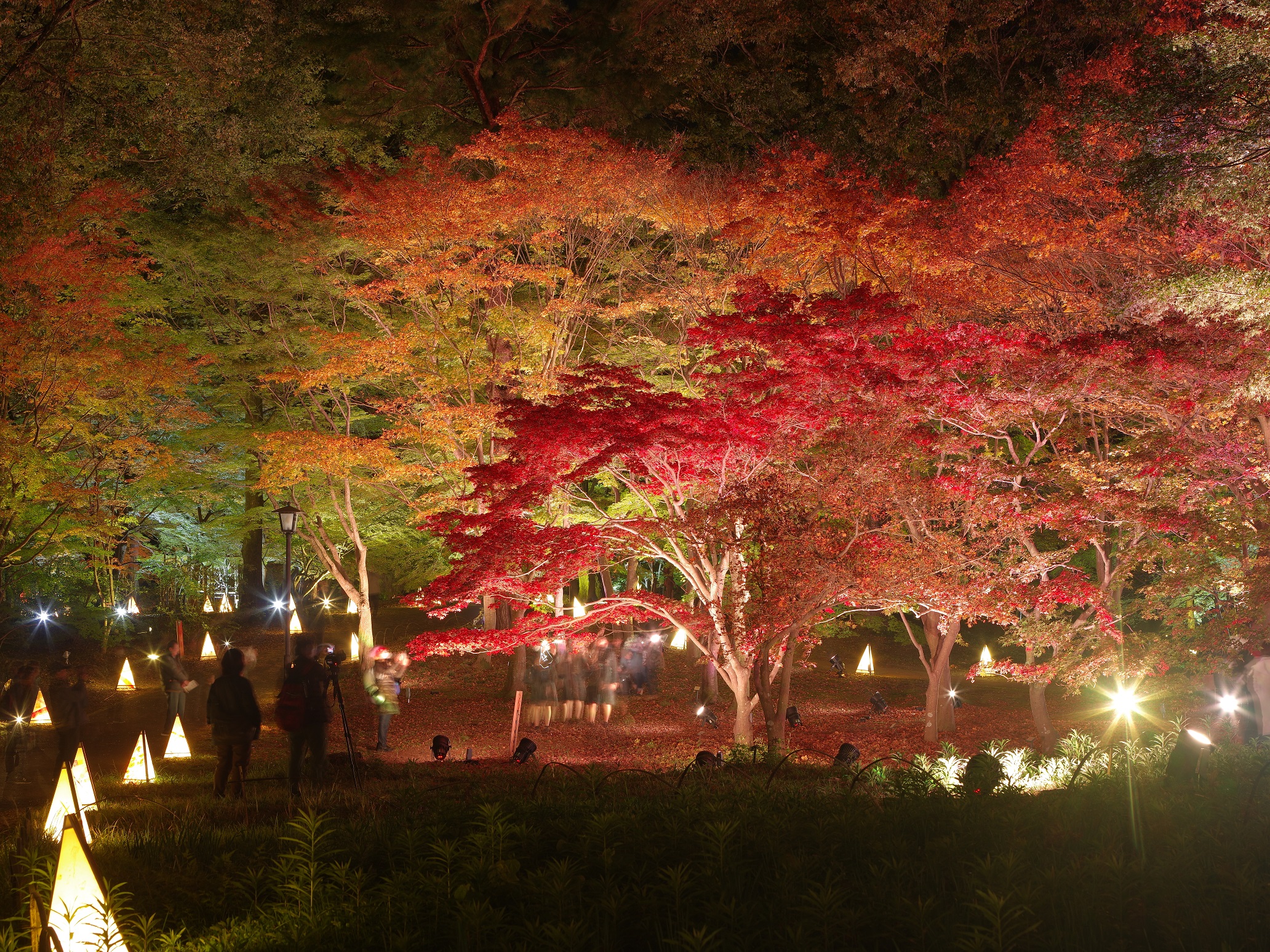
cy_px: 476
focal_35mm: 55
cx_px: 635
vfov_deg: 26.6
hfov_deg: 34.9
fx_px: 2018
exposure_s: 20
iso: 200
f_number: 13
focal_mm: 70
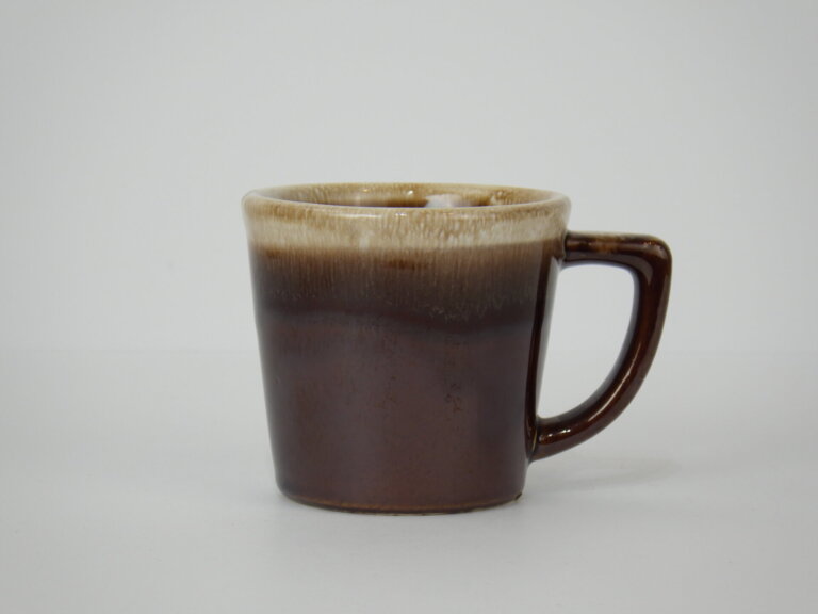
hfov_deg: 17.1
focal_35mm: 115
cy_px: 307
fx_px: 2718
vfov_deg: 12.9
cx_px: 409
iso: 125
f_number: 5.2
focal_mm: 20.6
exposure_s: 1/60
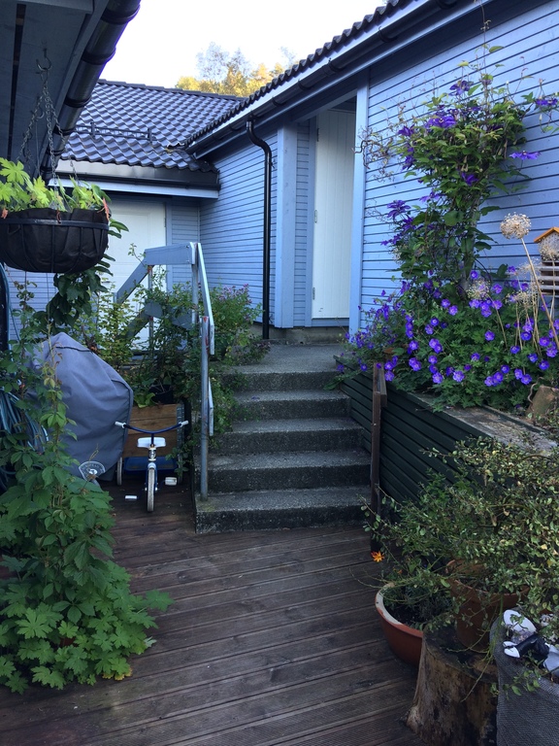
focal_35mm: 29
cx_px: 280
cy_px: 373
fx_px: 624
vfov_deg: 61.7
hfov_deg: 48.2
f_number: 2.2
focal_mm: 4.15
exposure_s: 1/50
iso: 32
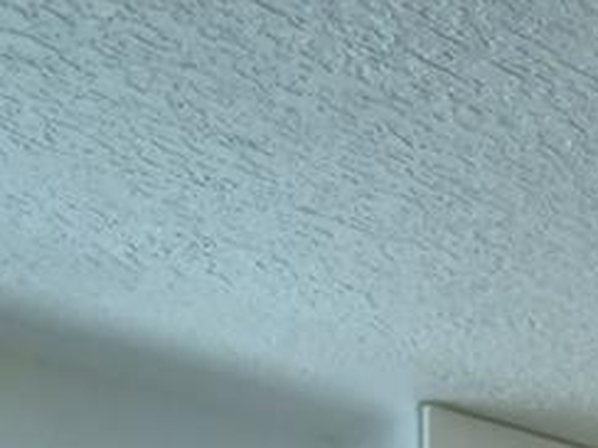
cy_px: 1211
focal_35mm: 95
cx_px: 1634
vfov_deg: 11.5
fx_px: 1640
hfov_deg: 12.6
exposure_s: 1/125
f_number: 4.5
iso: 200
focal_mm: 10
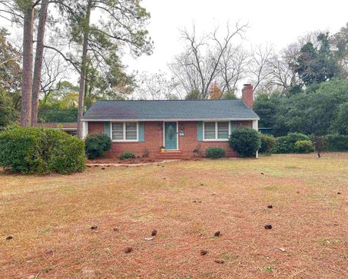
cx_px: 172
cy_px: 143
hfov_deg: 62.2
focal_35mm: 28
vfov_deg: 51.6
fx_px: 289
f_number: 1.5
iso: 50
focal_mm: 5.7
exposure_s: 1/131
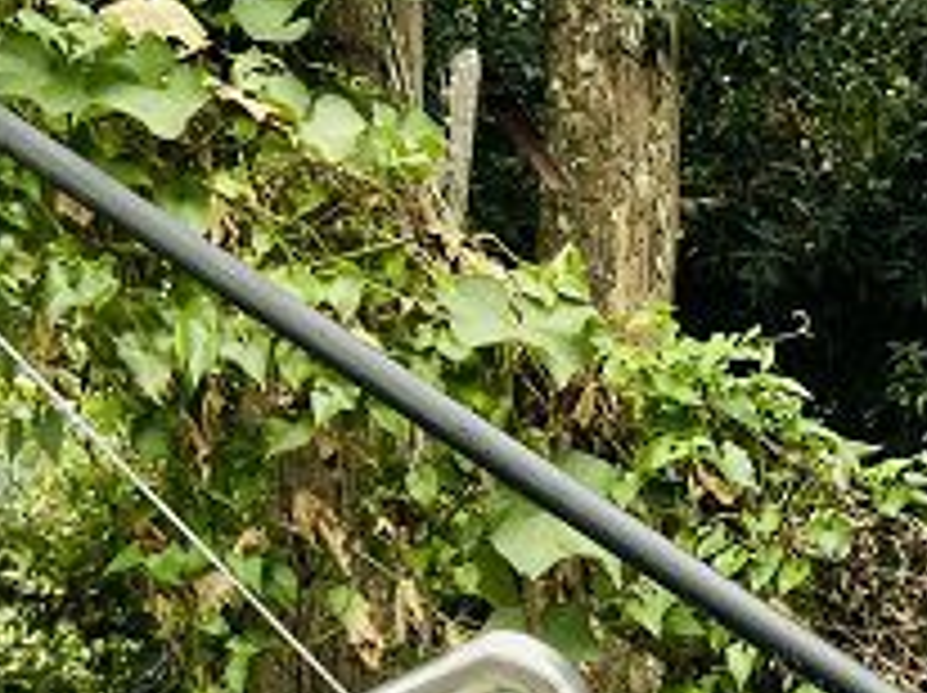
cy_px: 1076
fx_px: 2702
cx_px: 1102
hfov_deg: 18.5
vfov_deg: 13.6
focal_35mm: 101
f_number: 1.8
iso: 32
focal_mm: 4.25
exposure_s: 1/203
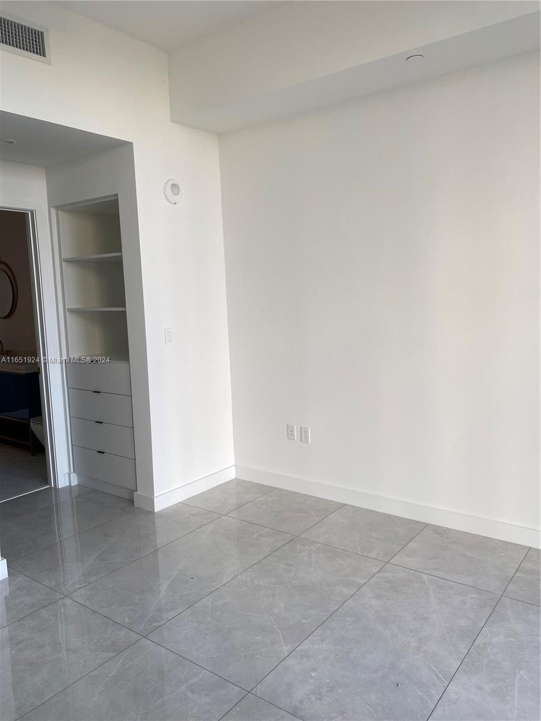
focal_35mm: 26
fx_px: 542
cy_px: 360
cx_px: 270
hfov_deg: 53.1
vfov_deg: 67.3
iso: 32
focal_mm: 4.25
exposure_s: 1/120
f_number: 1.8
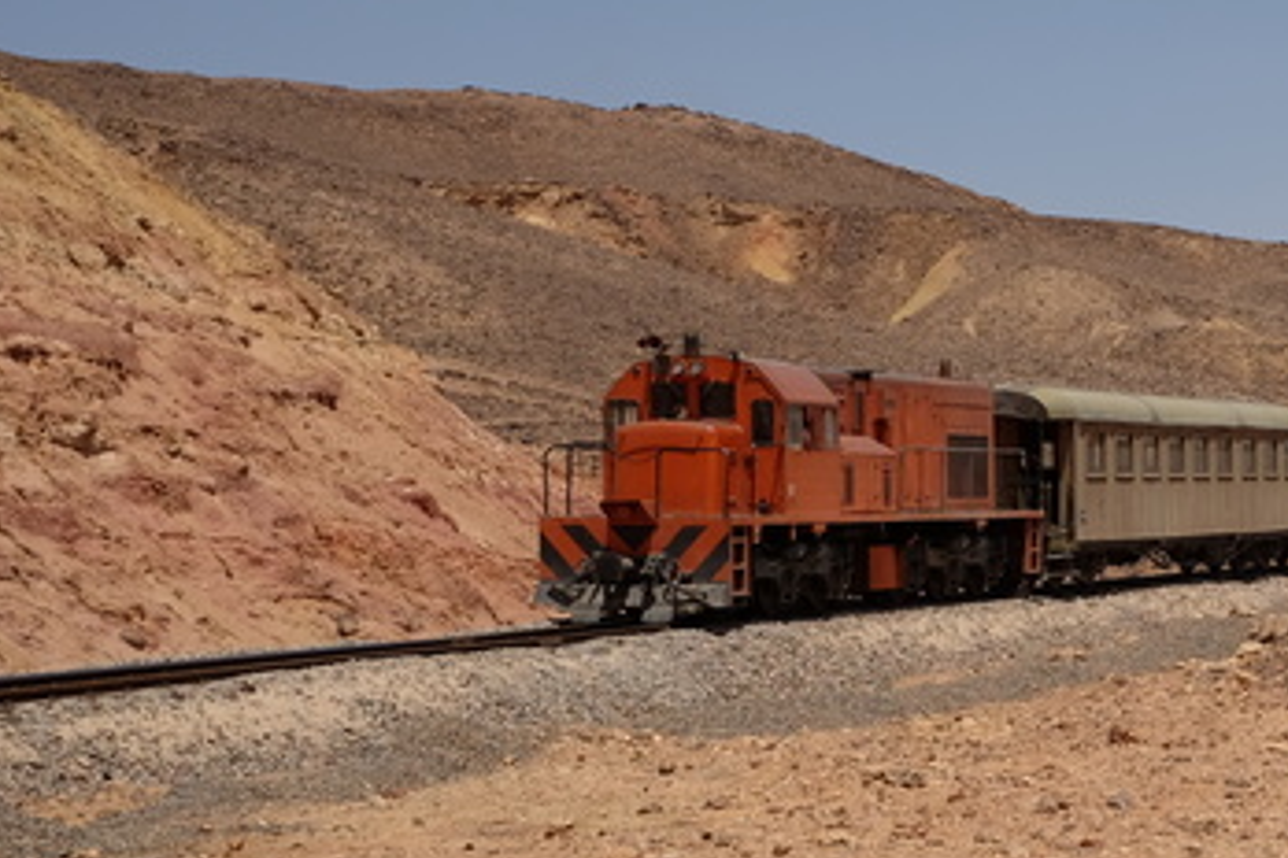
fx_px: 2934
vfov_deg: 16.6
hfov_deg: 23.2
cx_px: 1447
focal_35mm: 82
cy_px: 492
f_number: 11
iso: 200
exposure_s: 1/350
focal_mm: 24.3
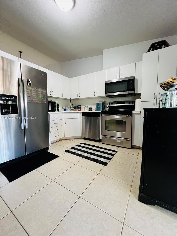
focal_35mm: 13
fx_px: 89
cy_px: 118
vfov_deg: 106.2
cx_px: 88
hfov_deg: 89.9
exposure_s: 1/60
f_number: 1.8
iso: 400
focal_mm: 1.57
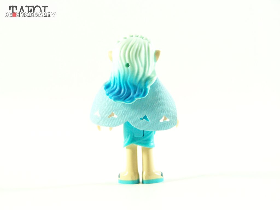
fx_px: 946
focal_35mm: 117
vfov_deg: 12.7
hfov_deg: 16.8
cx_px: 140
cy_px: 105
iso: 400
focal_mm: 19.4
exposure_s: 1/60
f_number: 3.6
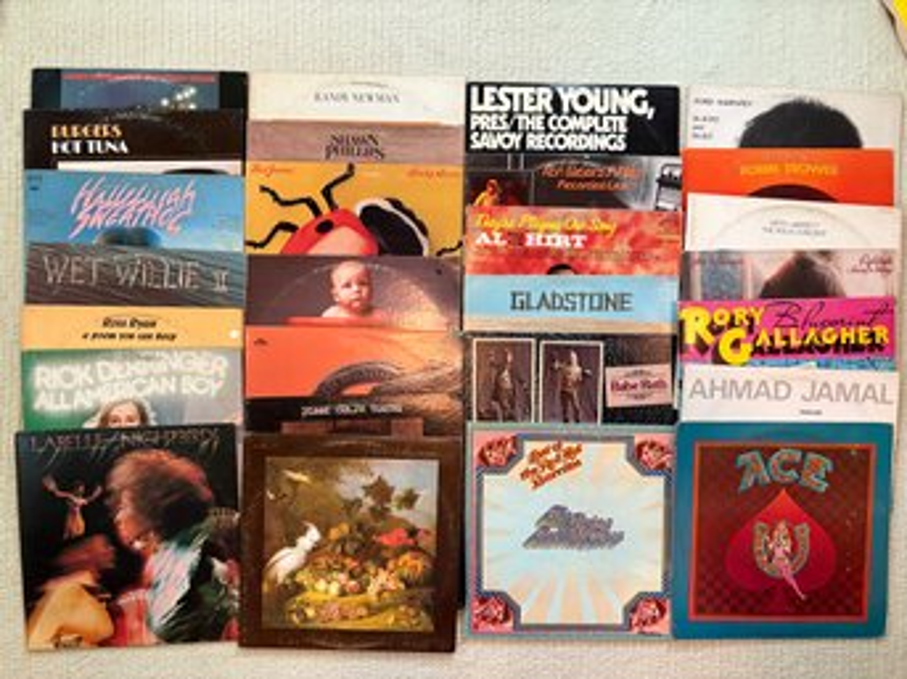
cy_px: 340
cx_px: 454
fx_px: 681
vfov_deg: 53.0
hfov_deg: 67.3
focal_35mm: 26
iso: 320
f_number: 1.6
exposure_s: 1/60
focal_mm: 5.96
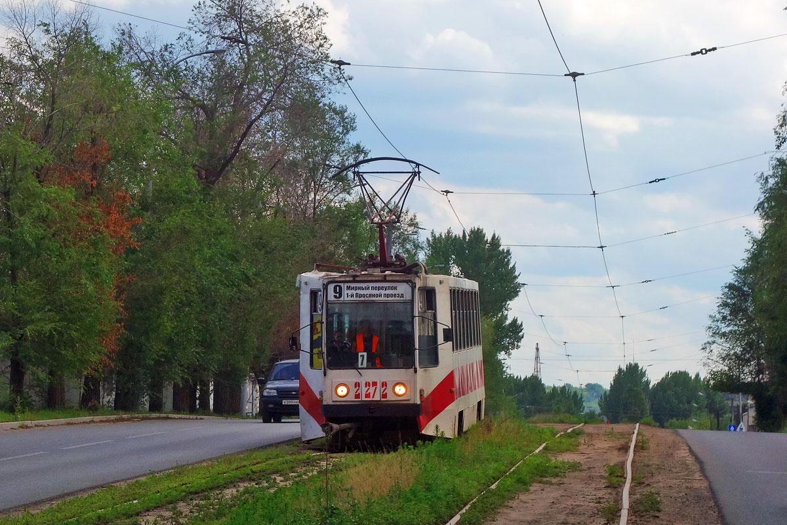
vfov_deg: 14.9
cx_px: 394
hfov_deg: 22.1
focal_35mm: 92
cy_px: 262
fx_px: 2011
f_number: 5.6
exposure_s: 1/800
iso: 125
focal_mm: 34.25
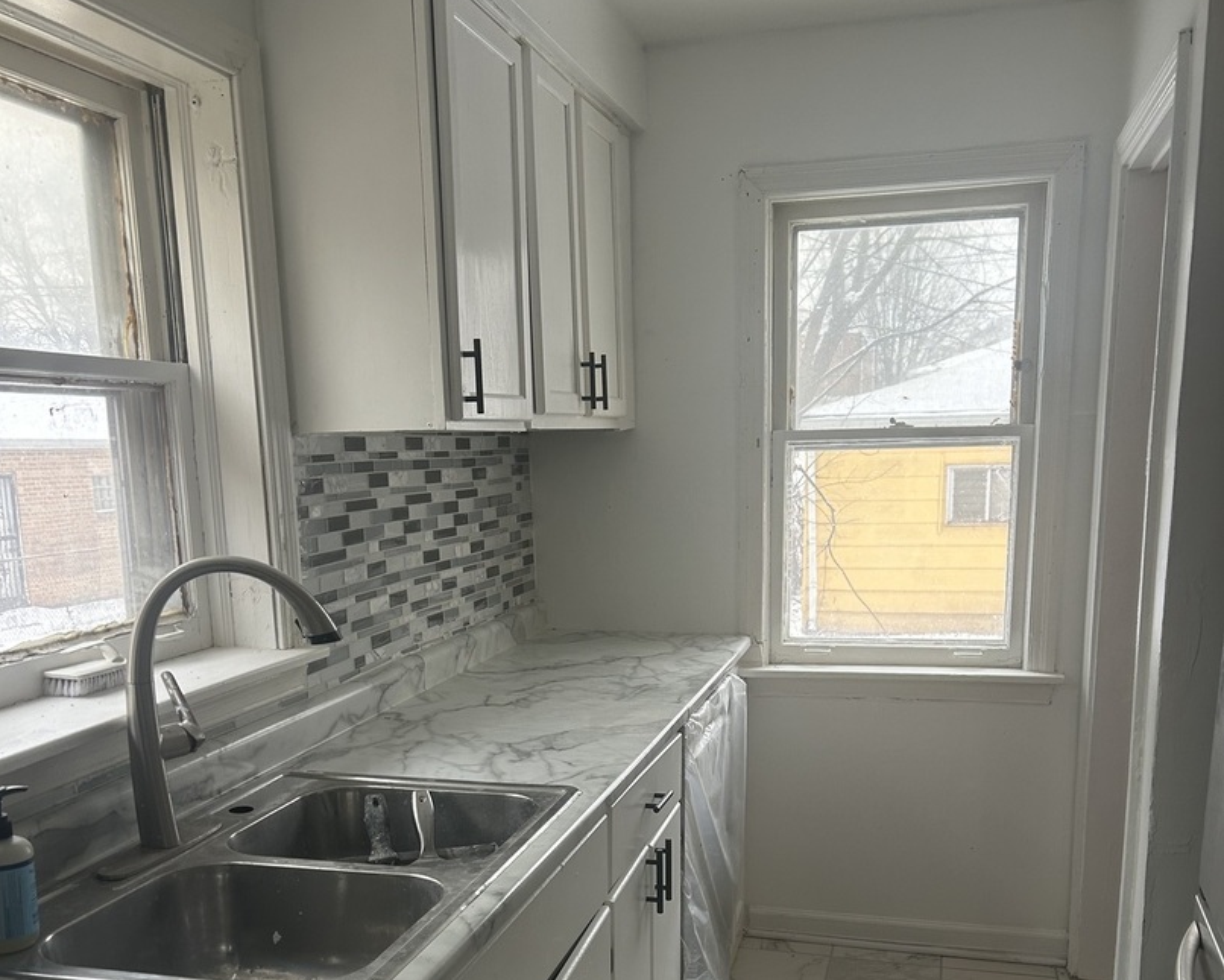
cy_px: 702
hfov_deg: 52.8
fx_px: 1232
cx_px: 610
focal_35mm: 34
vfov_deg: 42.4
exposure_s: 1/120
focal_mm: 5.7
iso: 80
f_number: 1.5
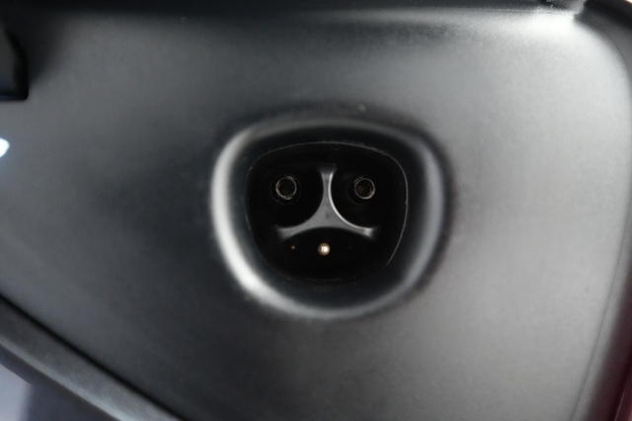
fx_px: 491
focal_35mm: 28
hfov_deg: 65.5
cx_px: 316
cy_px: 210
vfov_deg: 46.4
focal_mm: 28
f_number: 2.8
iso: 6400
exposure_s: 1/60
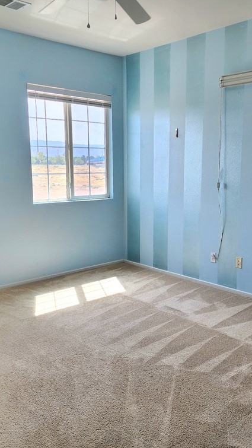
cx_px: 142
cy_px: 221
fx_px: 404
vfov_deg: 58.0
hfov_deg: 34.6
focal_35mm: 34
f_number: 1.8
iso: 40
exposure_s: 1/182
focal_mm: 6.4
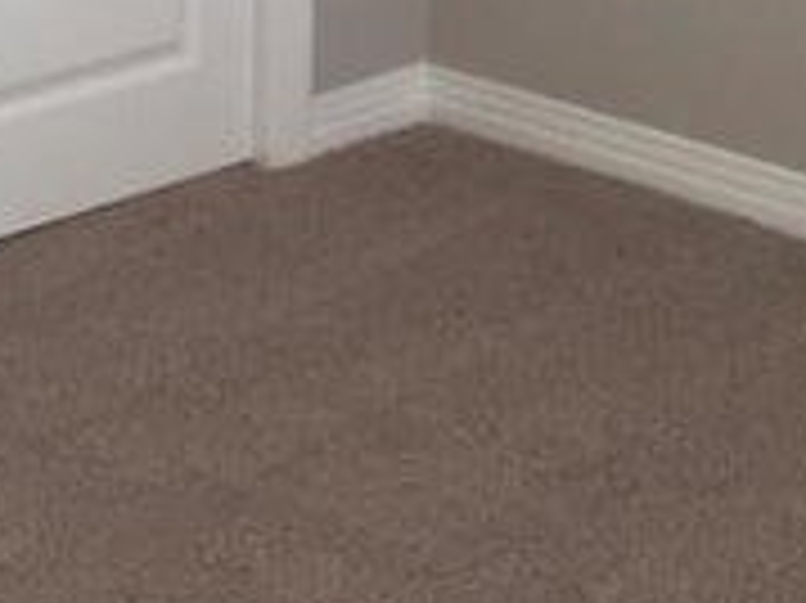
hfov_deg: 14.3
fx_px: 3211
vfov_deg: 10.1
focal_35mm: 138
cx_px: 234
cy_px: -486
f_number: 2.2
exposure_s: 1/40
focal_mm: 4.15
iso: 32
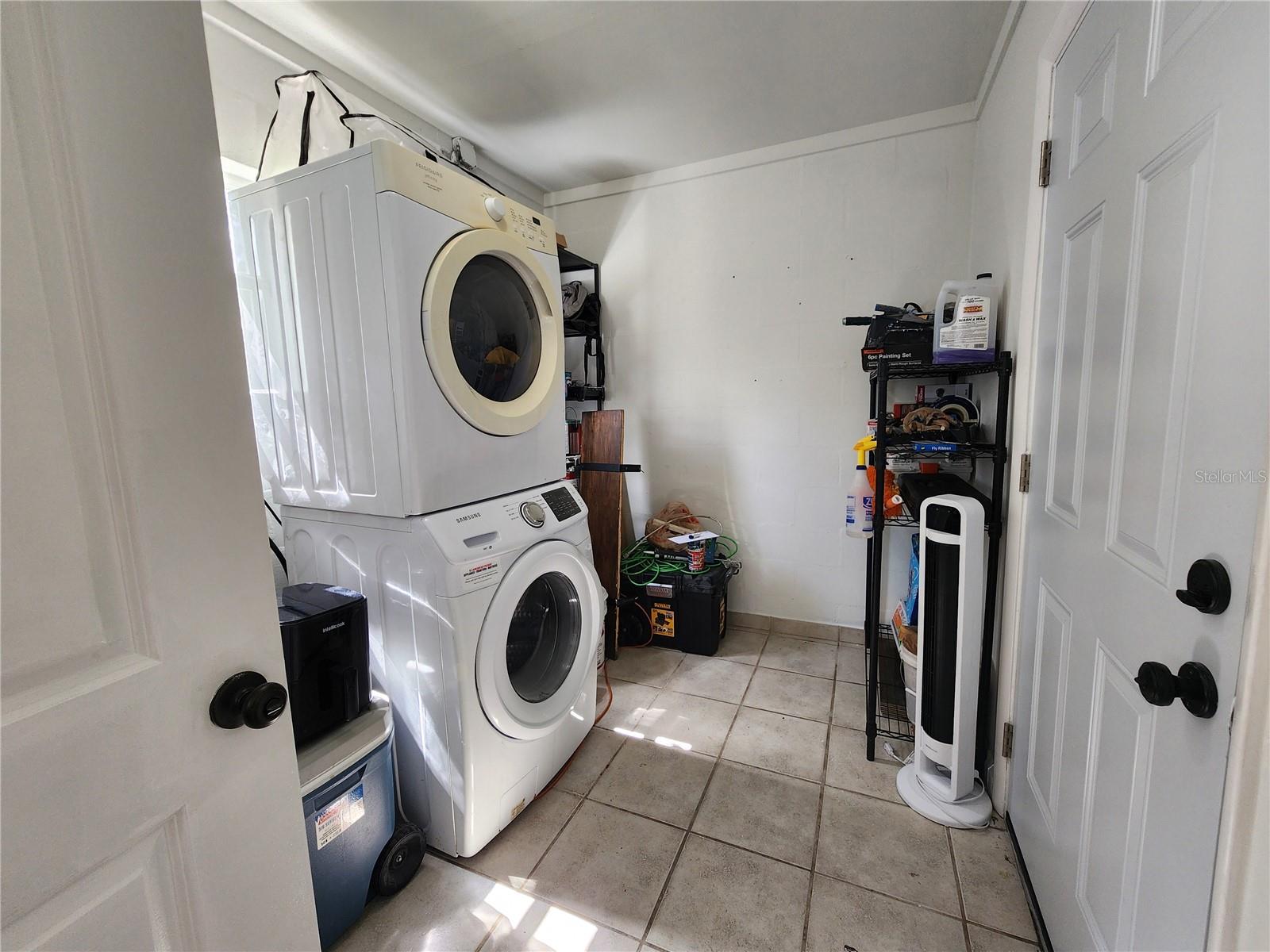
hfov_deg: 106.2
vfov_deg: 89.9
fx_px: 477
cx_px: 635
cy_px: 476
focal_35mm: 13
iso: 80
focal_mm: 2.2
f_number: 2.2
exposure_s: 1/60
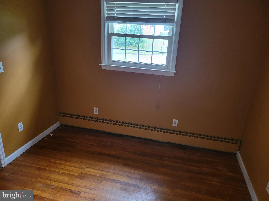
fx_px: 202
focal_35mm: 26
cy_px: 100
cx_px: 134
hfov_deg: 67.3
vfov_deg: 53.1
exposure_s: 1/40
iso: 400
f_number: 1.8
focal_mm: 5.4
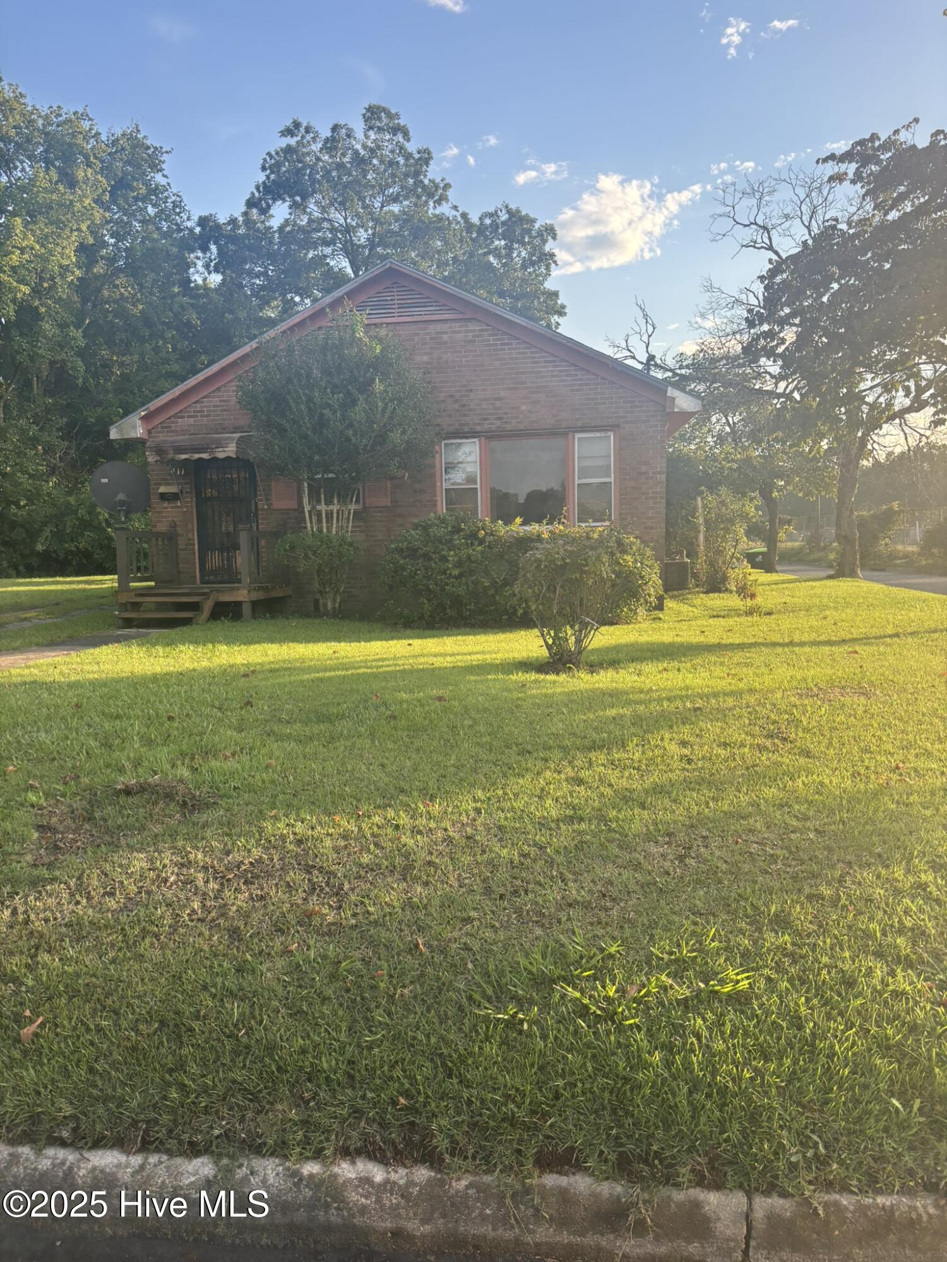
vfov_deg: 67.3
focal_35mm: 26
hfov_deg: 53.1
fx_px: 948
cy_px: 631
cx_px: 474
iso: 50
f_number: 1.6
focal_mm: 5.96
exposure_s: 1/500
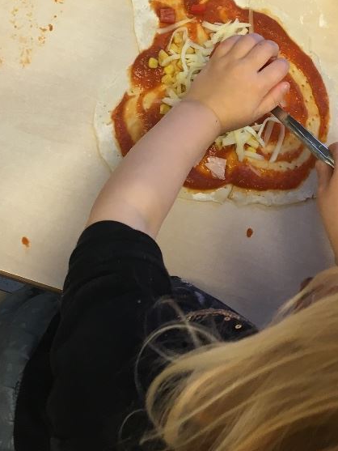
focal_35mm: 75
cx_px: 171
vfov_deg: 25.5
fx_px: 976
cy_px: 88
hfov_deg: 19.6
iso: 64
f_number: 2.2
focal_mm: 4.15
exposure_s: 1/33
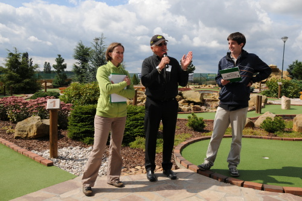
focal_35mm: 32
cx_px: 151
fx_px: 264
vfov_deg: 41.6
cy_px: 100
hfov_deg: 59.6
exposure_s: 1/200
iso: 250
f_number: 20
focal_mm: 21
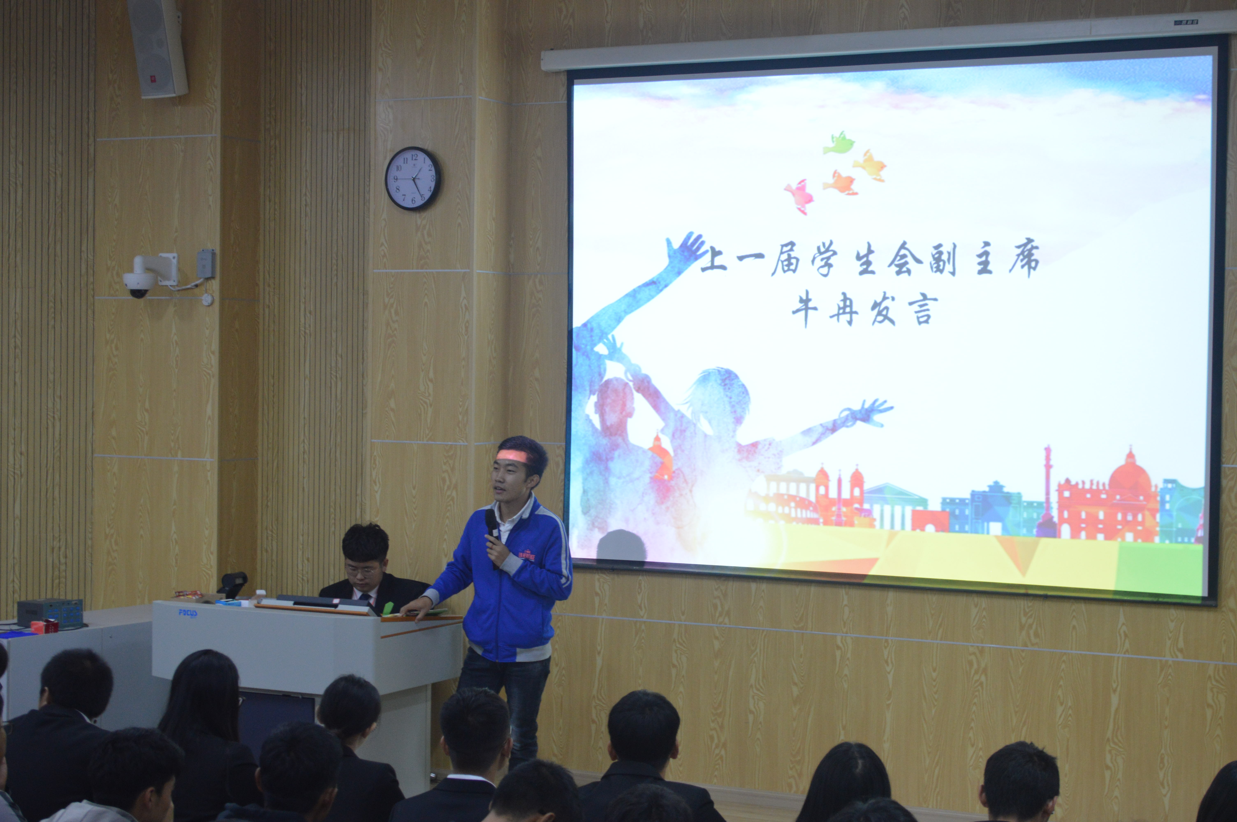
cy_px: 411
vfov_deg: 21.5
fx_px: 2163
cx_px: 618
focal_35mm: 63
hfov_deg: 31.9
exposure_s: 1/20
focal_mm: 42
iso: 800
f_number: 6.3
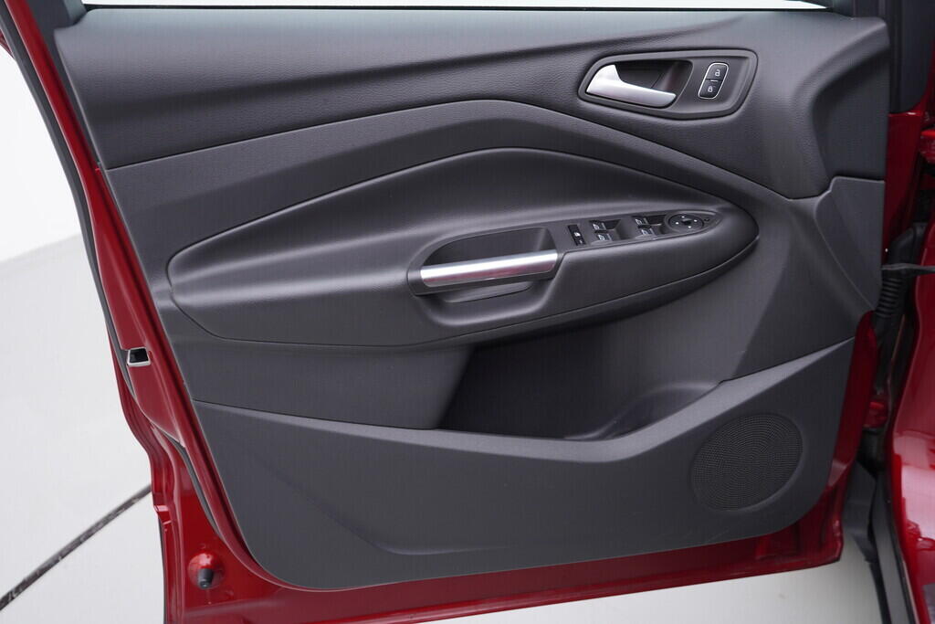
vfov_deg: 36.9
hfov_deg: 53.1
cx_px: 468
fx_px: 935
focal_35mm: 36
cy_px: 312
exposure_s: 1/50
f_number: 3.2
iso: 125
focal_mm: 24
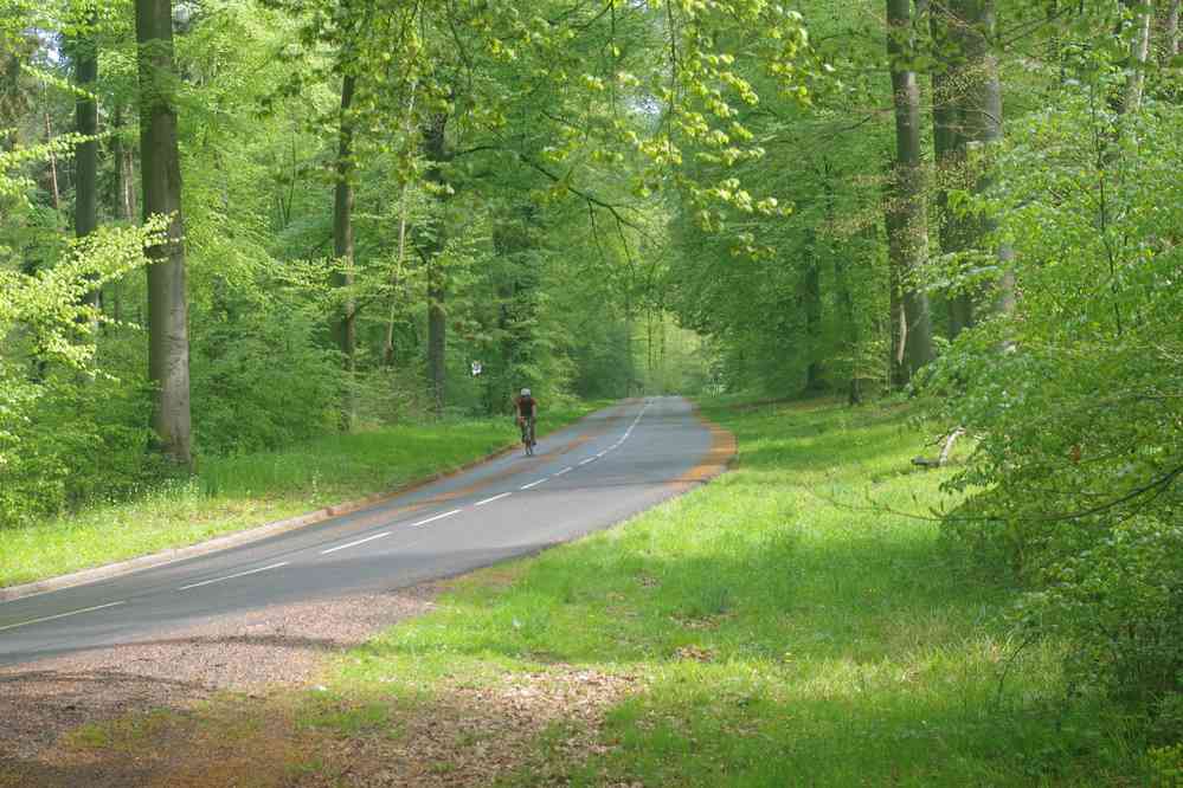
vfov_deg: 18.2
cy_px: 394
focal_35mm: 75
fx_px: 2464
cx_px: 592
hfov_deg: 27.0
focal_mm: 50
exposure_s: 1/80
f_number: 8
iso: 800
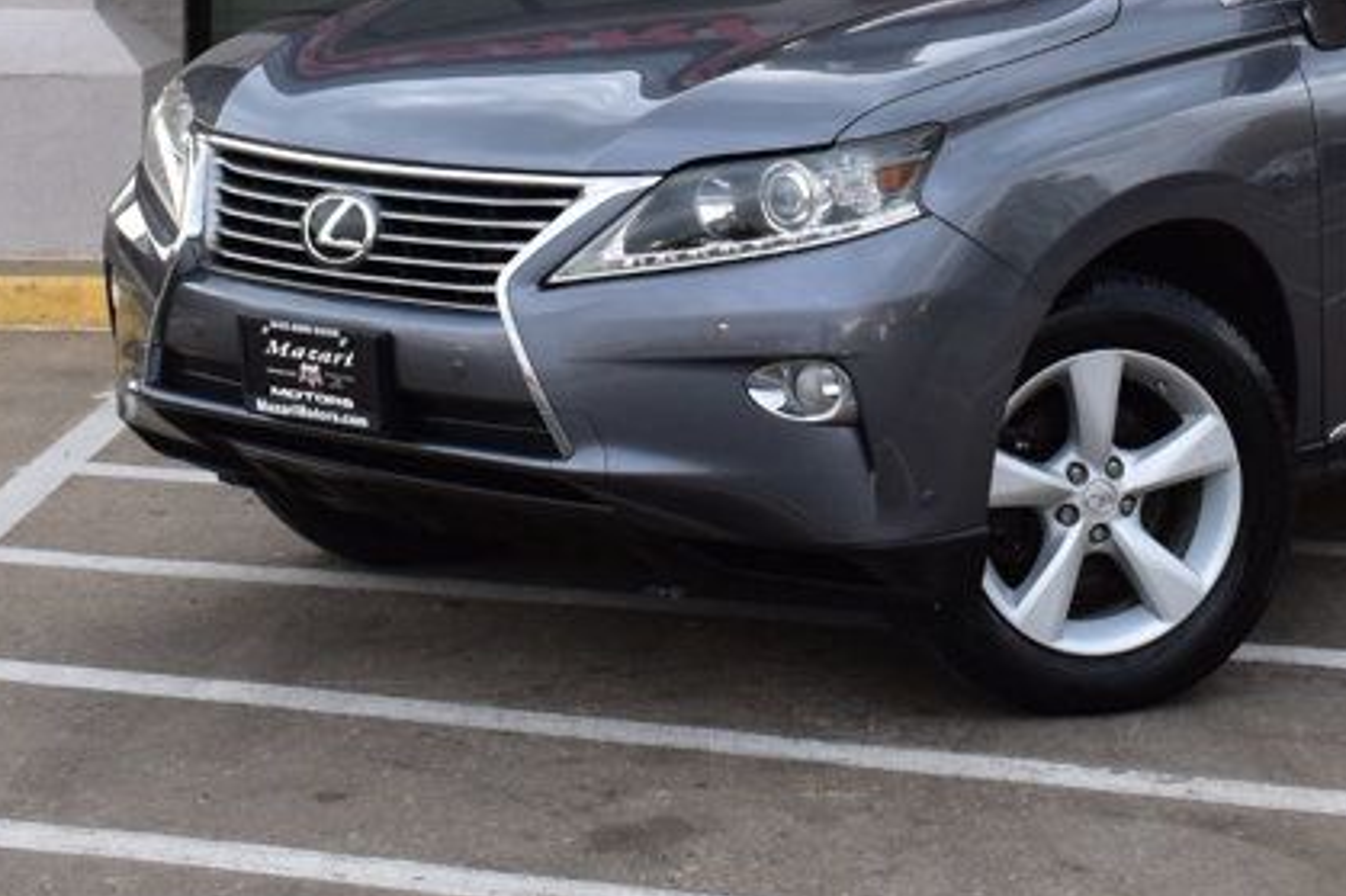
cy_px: -157
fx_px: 3970
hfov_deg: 19.2
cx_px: 883
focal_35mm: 106
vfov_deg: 12.6
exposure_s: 1/125
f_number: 9
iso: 400
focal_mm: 29
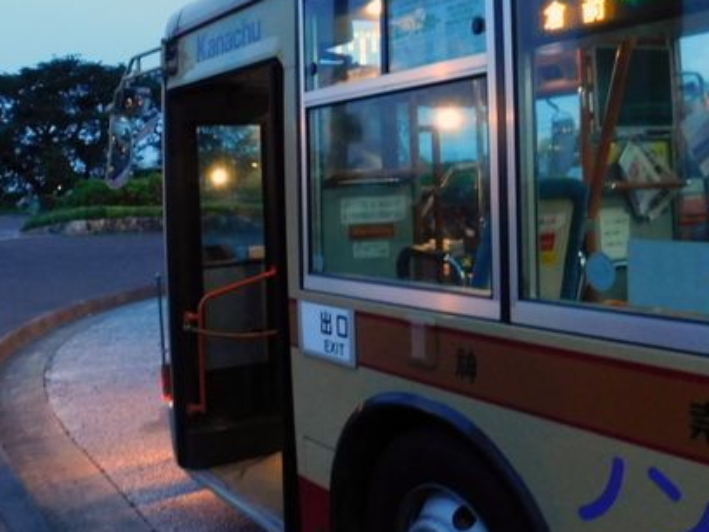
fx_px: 922
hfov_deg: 41.9
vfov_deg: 32.0
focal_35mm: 45
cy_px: 182
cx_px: 283
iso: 560
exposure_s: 1/8
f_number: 3
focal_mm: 4
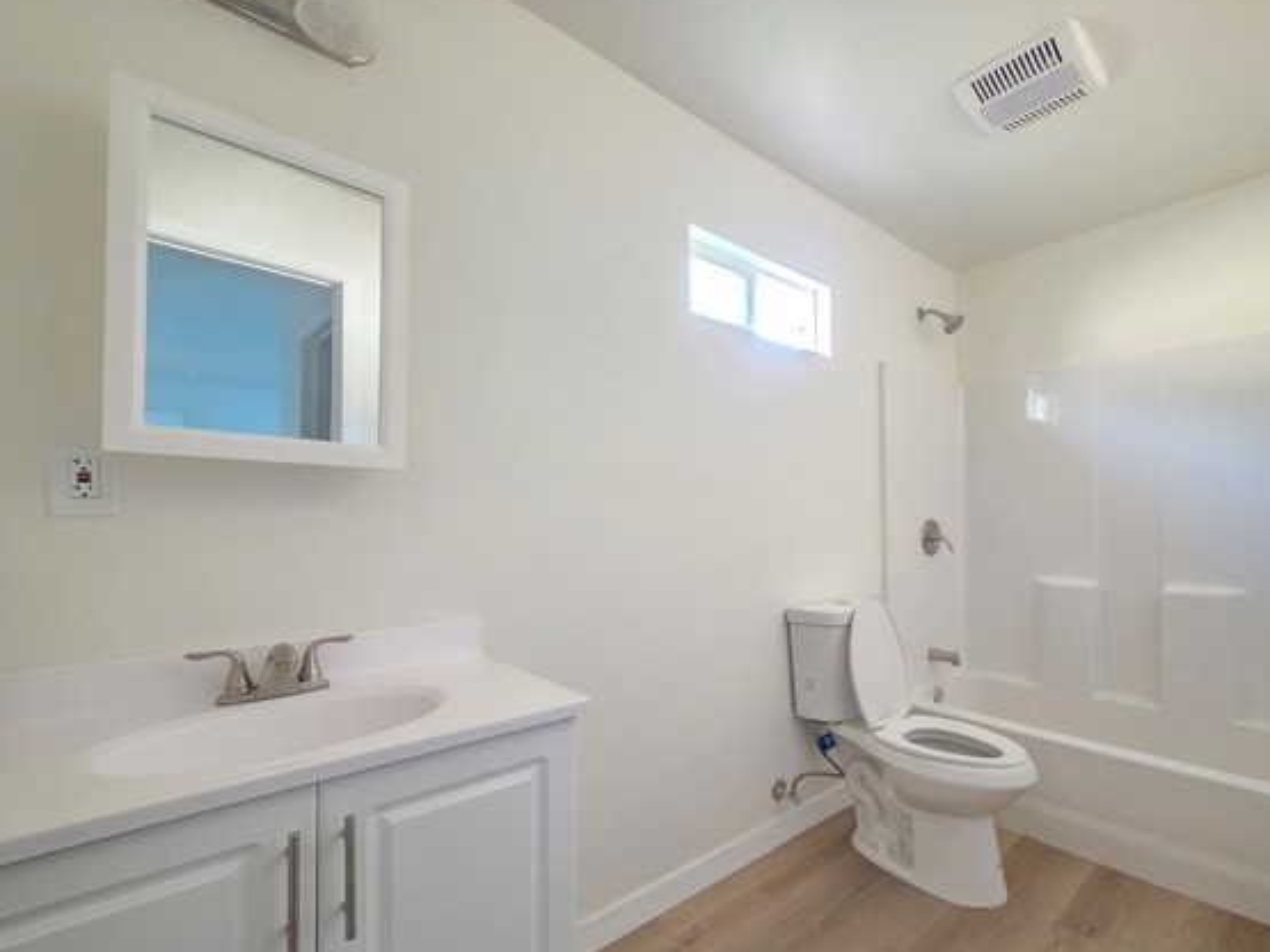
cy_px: 517
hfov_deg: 97.7
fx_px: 550
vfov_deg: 81.5
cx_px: 714
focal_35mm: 15
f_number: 1.9
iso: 1250
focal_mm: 2.2
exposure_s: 1/60
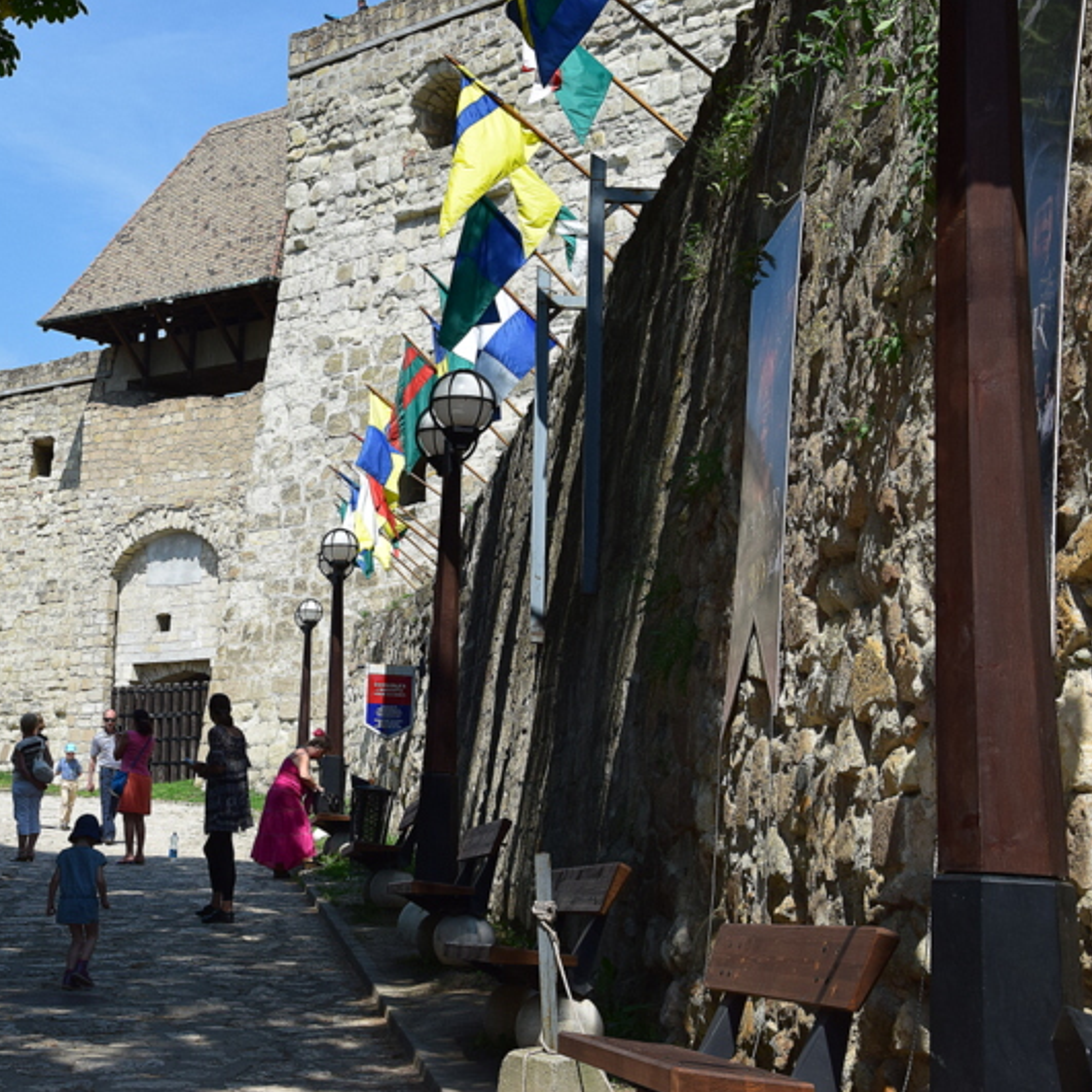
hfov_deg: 23.5
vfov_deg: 23.7
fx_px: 2605
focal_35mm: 73
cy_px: 545
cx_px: 313
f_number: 11
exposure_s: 1/500
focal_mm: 38
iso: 400
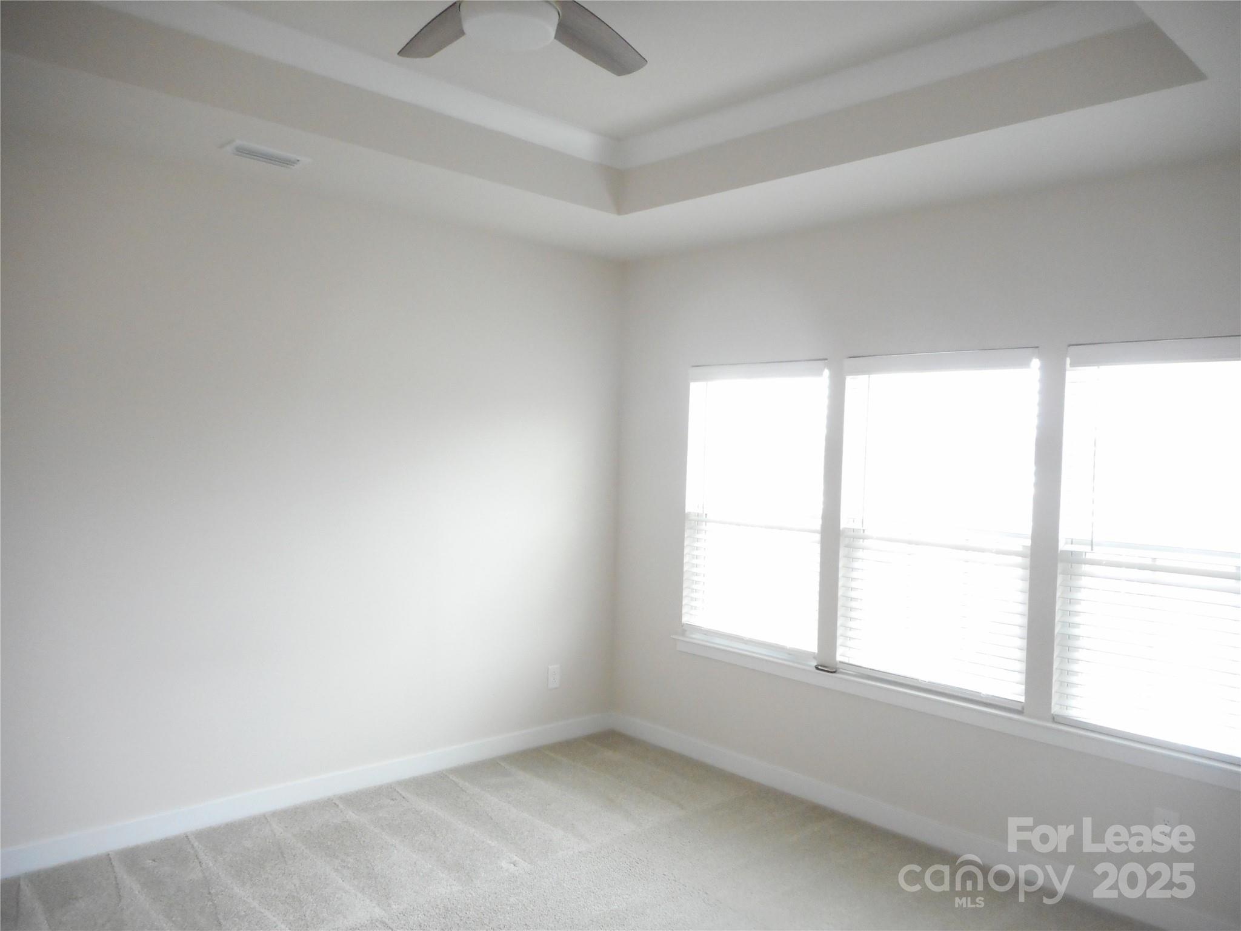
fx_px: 896
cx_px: 620
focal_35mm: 25
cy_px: 466
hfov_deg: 69.4
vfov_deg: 54.9
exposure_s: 1/30
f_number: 3.7
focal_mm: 4.5
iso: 360
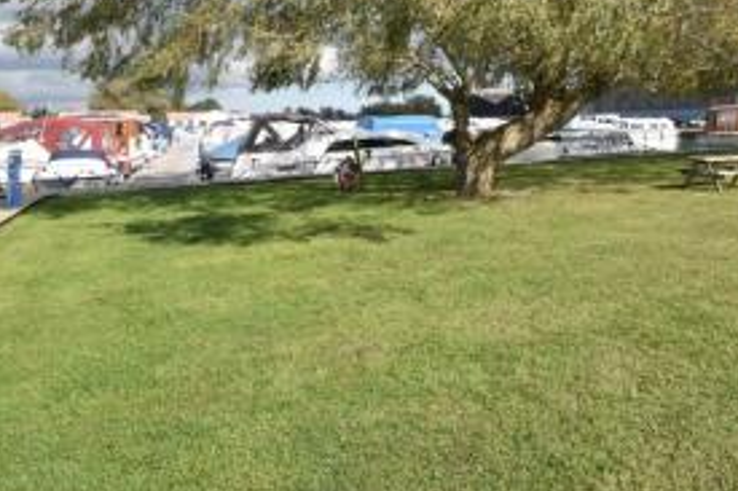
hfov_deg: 65.5
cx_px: 547
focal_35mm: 26
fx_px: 533
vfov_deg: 46.4
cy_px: 85
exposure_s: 1/320
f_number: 9
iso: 200
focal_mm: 10
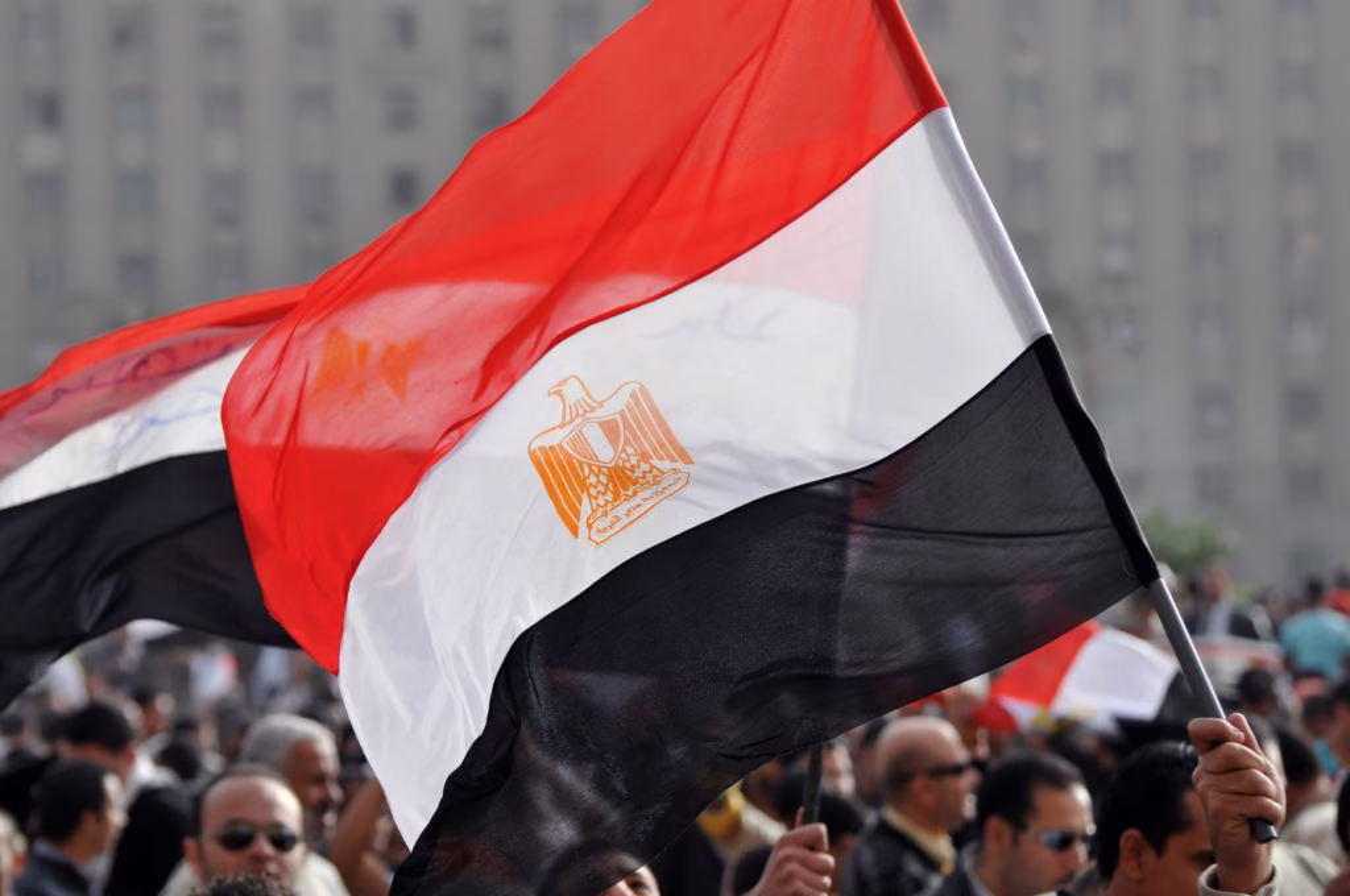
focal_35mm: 150
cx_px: 675
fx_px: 5618
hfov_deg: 13.7
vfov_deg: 9.1
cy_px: 448
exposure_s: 1/800
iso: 250
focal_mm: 100
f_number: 5
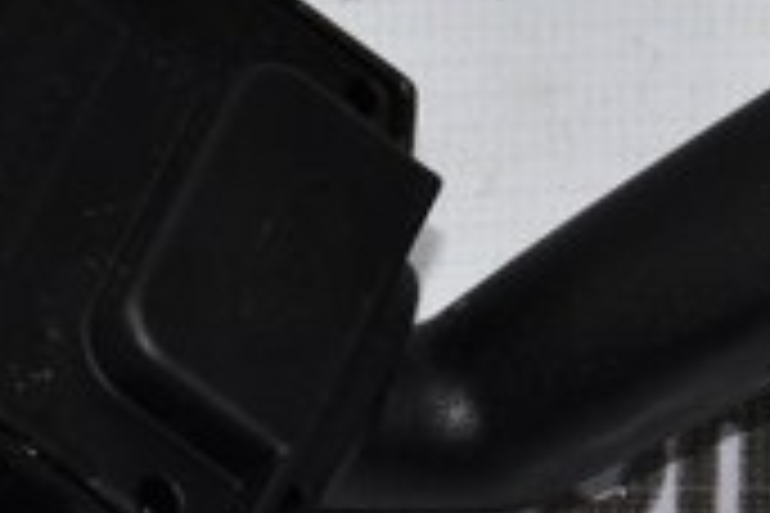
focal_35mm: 593
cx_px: 662
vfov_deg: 2.3
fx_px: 12675
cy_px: 590
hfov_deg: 3.5
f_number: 5.3
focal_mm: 75
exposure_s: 1/60
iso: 200
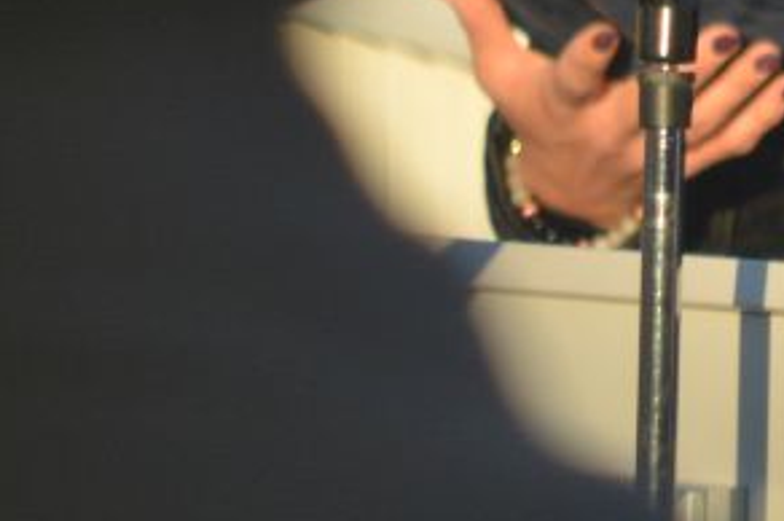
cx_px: 1638
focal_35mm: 1403
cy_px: -713
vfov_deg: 1.0
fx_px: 30528
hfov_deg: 1.5
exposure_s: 1/500
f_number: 6.3
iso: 360
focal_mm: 195
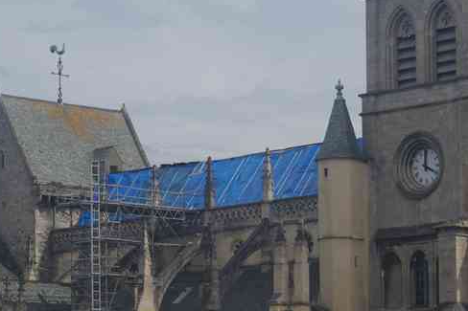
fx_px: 2196
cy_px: 270
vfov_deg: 8.1
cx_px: 297
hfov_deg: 12.2
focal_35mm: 169
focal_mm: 55
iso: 200
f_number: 11
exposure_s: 1/125
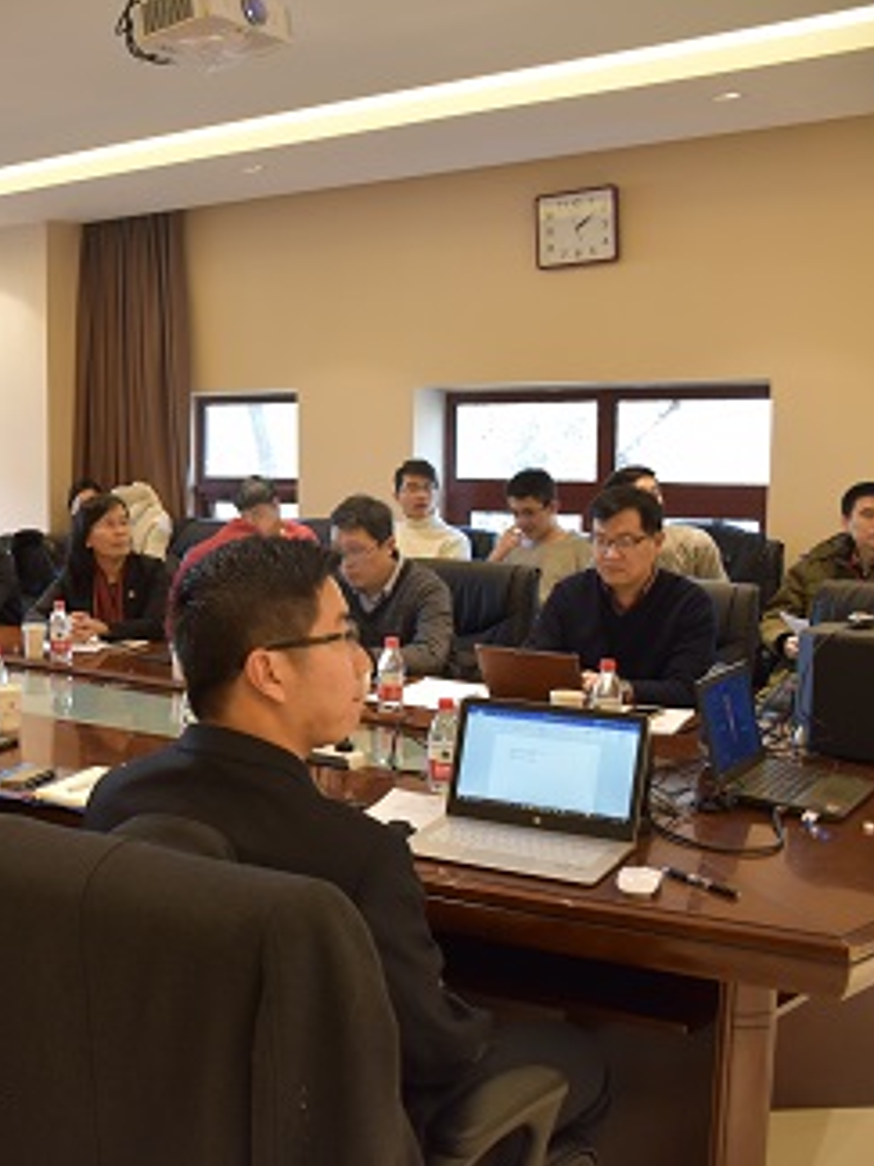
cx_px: 0
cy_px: 585
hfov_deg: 33.0
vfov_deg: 46.8
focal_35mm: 40
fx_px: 1347
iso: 800
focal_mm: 18
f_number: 5
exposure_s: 1/50
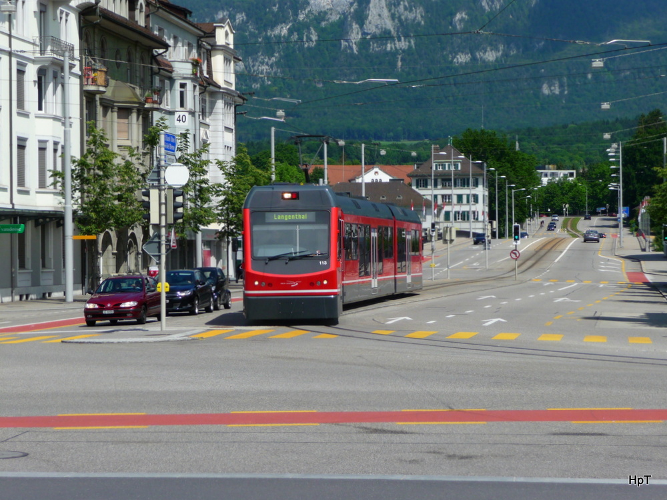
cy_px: 250
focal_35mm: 103
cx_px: 334
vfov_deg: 14.4
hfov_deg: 19.1
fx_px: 1985
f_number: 4.7
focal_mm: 17.5
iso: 100
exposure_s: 1/800
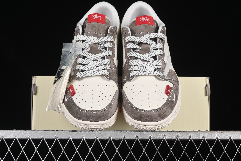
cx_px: 120
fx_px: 502
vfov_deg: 18.2
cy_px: 80
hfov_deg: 27.0
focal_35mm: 75
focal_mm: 50
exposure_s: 1/80
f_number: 8
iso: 160
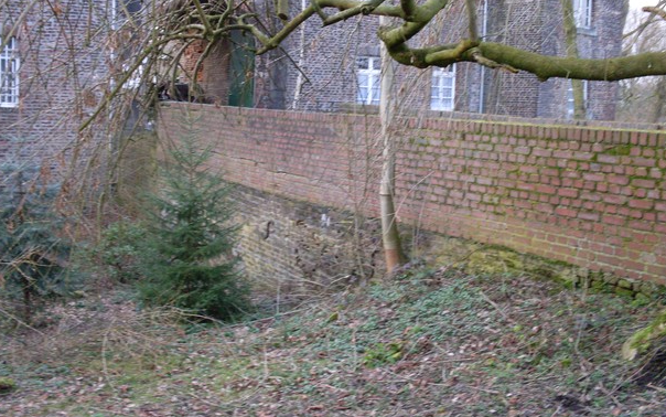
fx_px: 744
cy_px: 174
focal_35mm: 41
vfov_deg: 31.2
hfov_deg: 48.2
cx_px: 334
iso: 120
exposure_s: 1/45
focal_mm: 6.3
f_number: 2.8
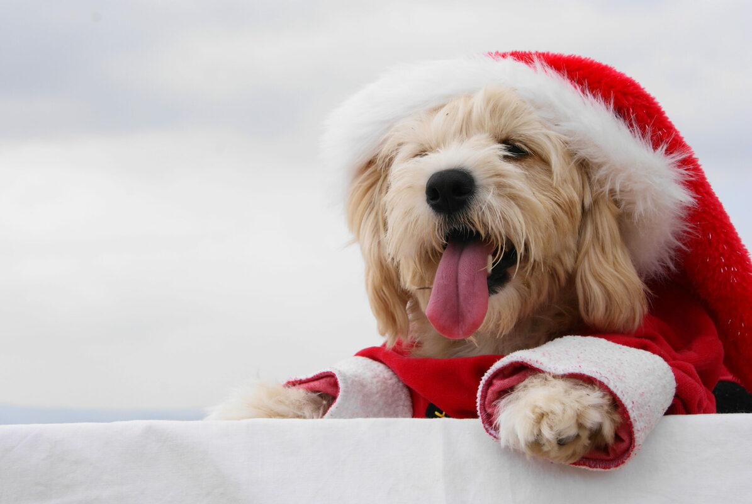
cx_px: 376
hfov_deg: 27.0
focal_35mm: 75
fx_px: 1569
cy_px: 252
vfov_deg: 18.2
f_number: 11
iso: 100
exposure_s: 1/125
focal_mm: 50
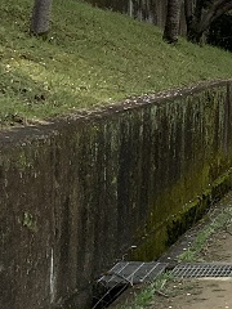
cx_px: 468
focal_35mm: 121
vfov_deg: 16.2
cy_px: 85
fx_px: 1081
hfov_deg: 11.1
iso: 16
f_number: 1.8
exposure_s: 1/978
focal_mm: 3
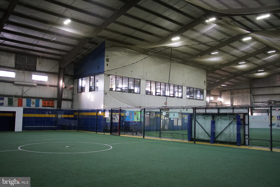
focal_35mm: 36
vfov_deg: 36.9
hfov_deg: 53.1
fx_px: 280
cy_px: 94
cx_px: 140
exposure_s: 1/160
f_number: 4
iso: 2000
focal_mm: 24
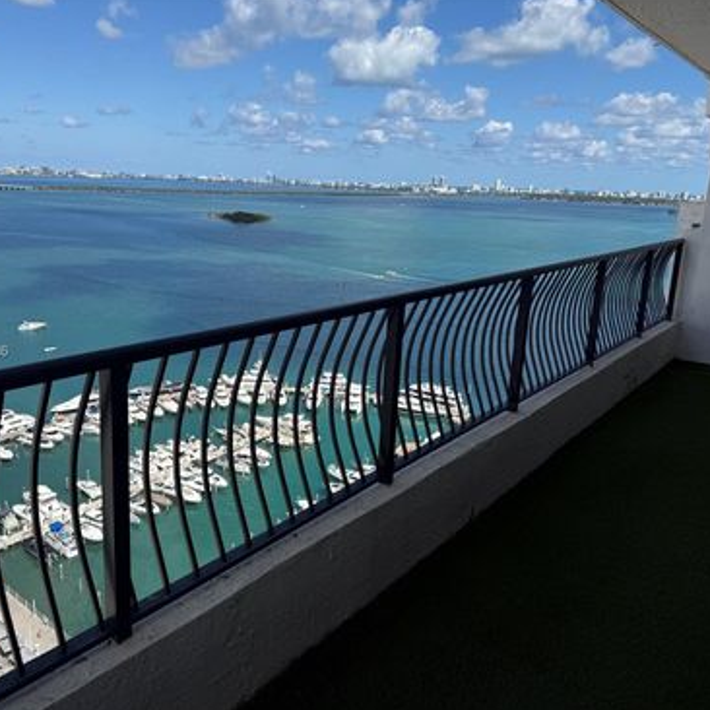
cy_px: 352
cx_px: 305
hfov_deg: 55.4
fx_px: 673
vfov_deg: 55.6
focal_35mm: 29
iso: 80
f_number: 1.78
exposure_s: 1/6173
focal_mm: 6.76
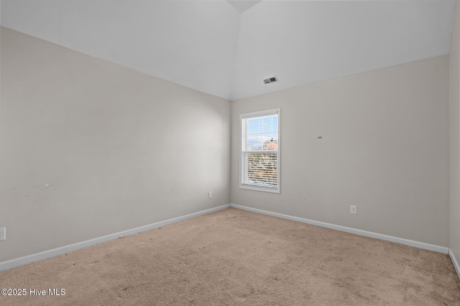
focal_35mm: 16
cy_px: 153
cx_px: 230
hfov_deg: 96.7
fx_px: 204
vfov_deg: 73.7
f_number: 4
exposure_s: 1/10
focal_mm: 16
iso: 320
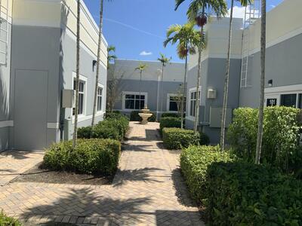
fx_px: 253
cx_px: 151
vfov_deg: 48.2
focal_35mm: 29
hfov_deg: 61.7
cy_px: 113
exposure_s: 1/2058
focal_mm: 3
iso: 16
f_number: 1.8
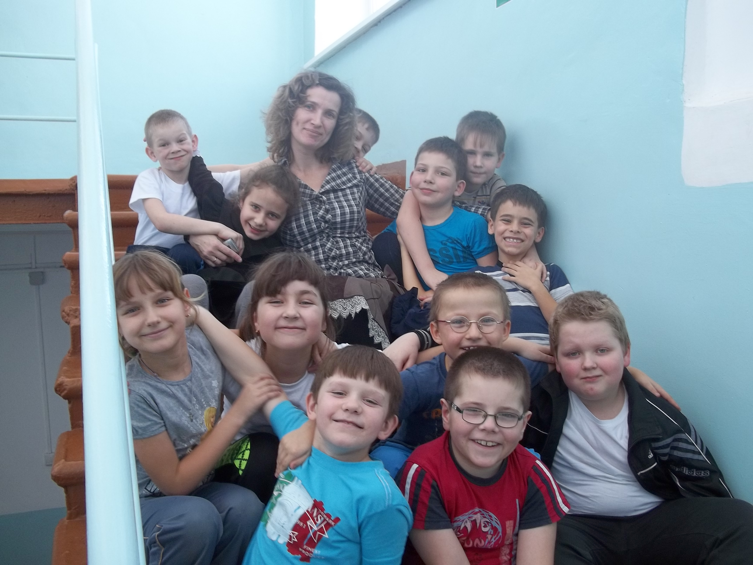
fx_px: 783
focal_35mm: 36
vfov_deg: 39.7
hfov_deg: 51.4
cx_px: 376
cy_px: 282
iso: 64
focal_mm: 6.5
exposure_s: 1/30
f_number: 3.1
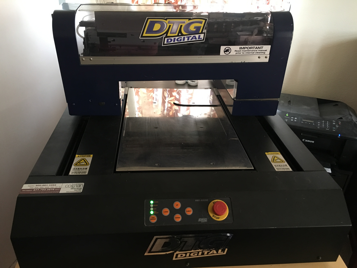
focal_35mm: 29
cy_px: 134
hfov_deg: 61.7
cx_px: 178
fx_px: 299
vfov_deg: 48.2
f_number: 2.2
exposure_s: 1/15
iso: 200
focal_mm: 4.15
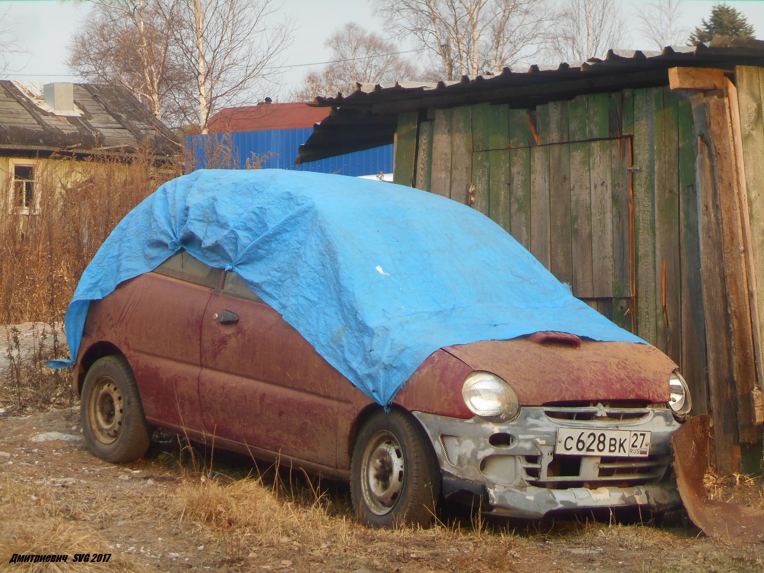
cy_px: 286
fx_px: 2031
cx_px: 382
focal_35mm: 92
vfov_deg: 16.1
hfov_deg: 21.3
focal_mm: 16.4
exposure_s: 1/100
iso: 80
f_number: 4.9
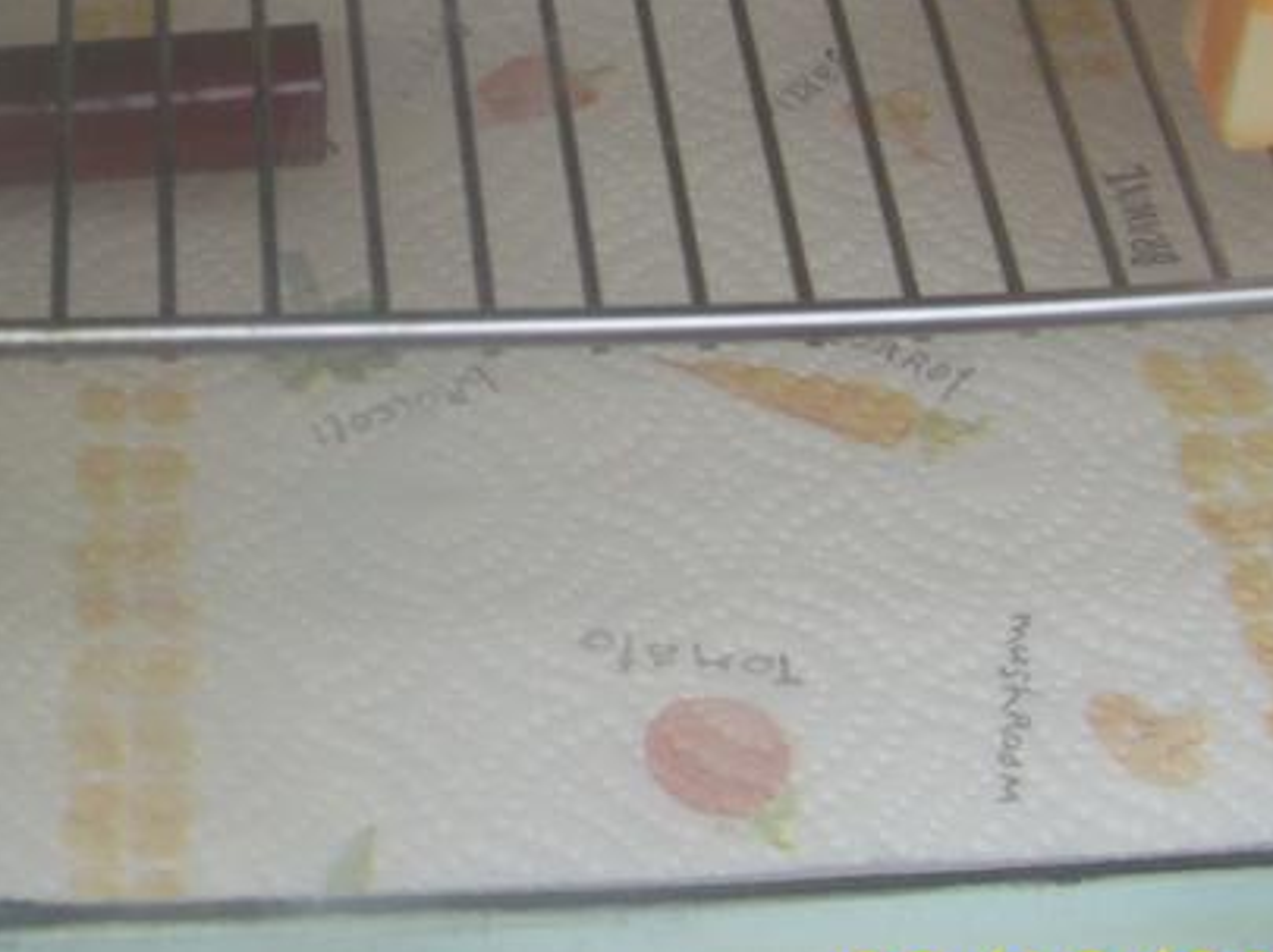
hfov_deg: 23.9
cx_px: 182
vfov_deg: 18.2
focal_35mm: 80
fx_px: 2939
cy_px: 145
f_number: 2.7
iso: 80
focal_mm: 6
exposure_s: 1/593
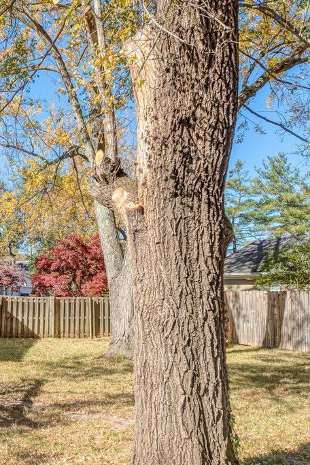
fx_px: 517
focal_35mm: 40
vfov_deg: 48.2
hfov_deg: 31.5
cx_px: 19
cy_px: 275
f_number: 8
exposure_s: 1/160
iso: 400
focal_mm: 19
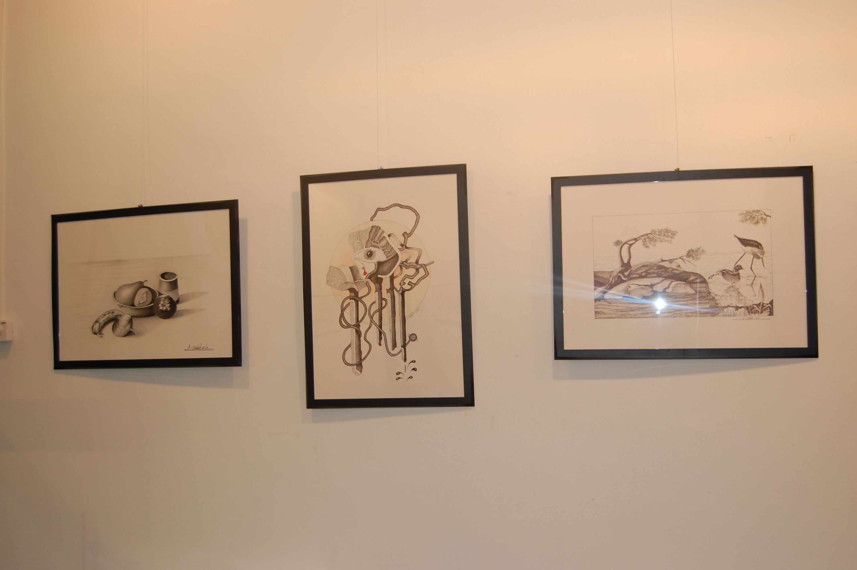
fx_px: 928
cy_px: 285
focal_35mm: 39
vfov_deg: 34.1
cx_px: 428
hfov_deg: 49.6
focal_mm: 26
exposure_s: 1/60
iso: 400
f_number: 4
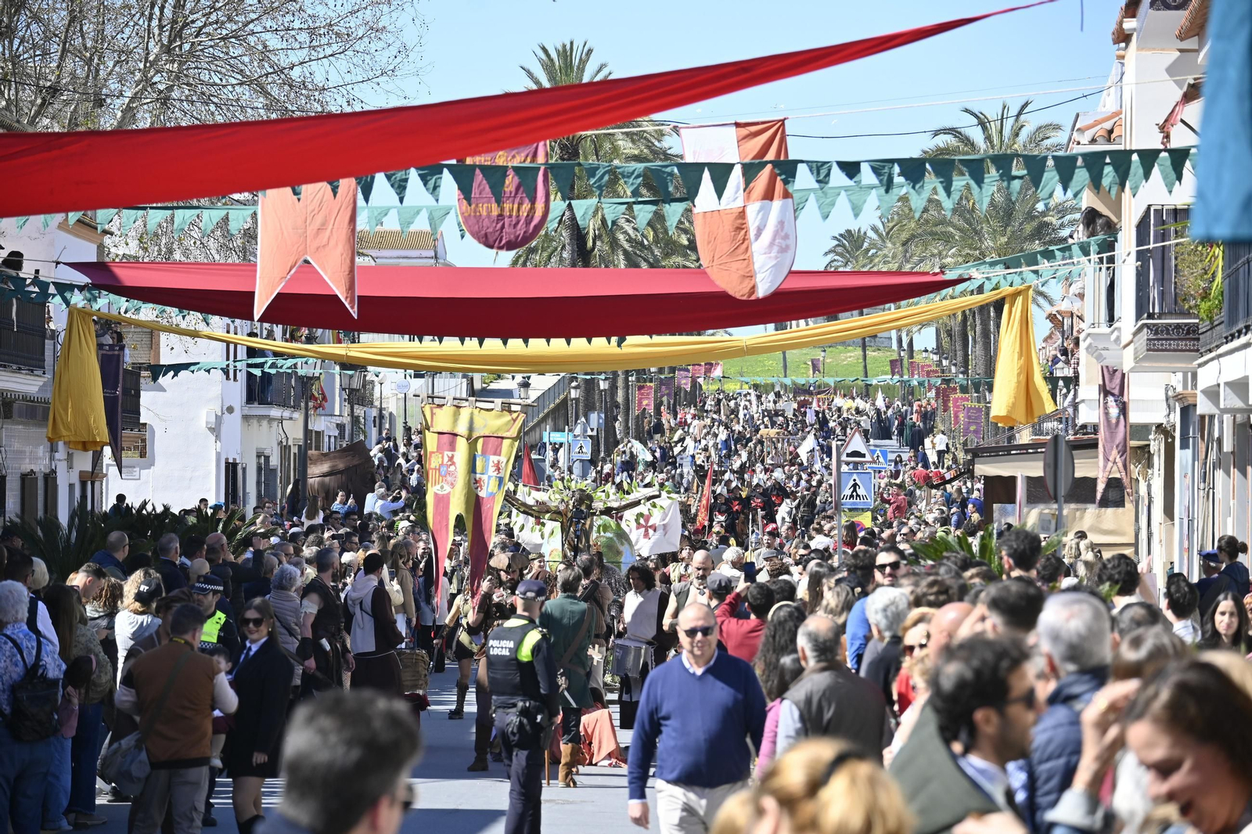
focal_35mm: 156
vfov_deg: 8.8
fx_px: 5424
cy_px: 417
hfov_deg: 13.2
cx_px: 626
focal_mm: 104
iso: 160
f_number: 5.6
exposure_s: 1/500
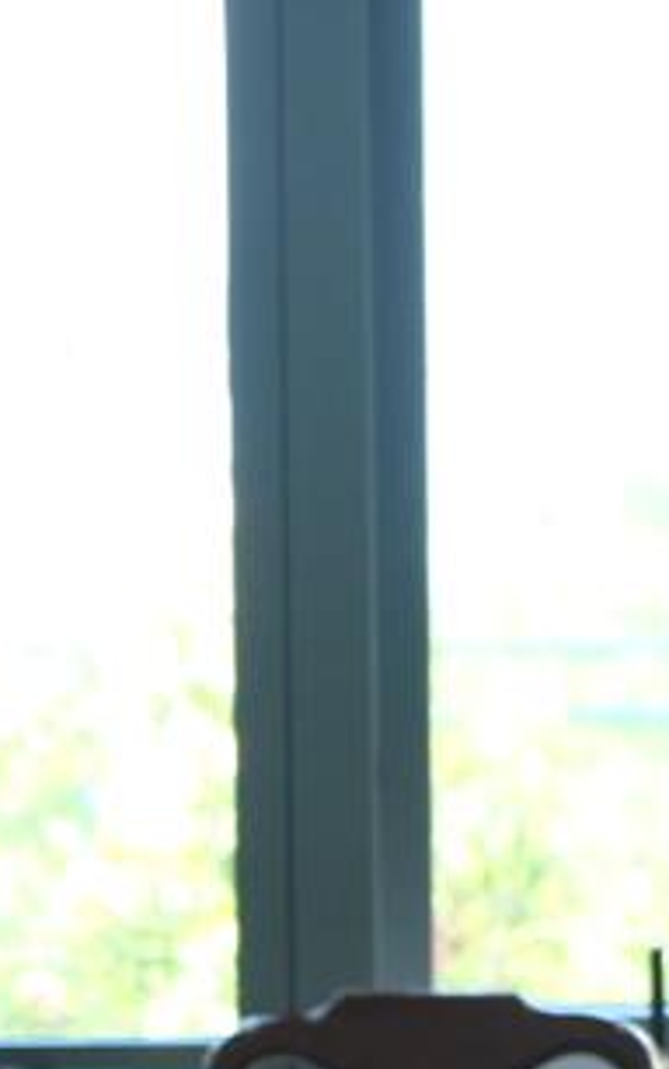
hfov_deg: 4.1
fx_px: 9301
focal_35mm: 319
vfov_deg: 6.6
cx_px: 1237
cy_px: 897
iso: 1250
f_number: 4
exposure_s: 1/240
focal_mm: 80
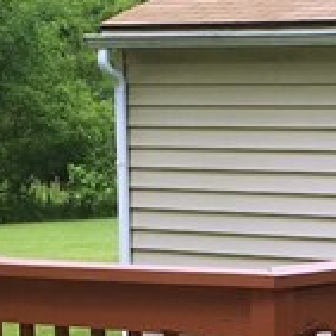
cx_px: 388
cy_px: 474
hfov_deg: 9.3
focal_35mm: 186
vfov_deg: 9.2
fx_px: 2043
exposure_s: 1/354
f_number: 2.2
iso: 25
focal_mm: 4.15
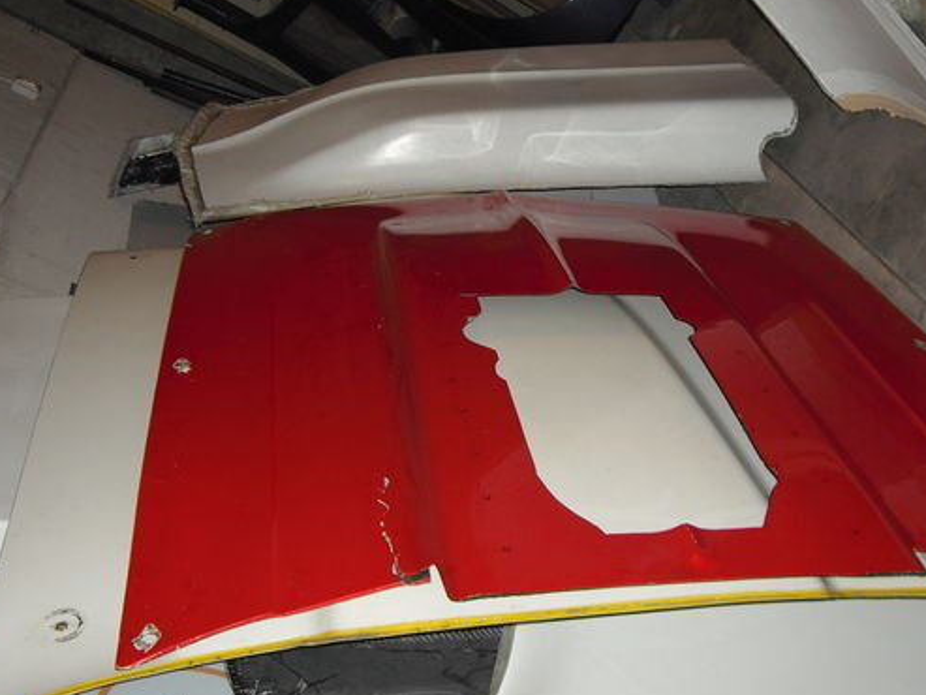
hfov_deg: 39.6
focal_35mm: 48
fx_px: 1284
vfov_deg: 30.3
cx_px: 490
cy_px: 317
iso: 100
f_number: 2.7
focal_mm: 6.2
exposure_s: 1/60
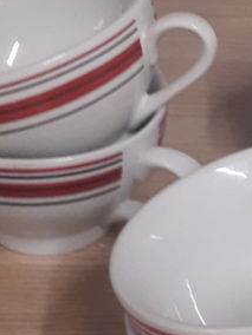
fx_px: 922
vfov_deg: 20.6
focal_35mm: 95
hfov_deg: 15.2
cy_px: 210
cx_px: 272
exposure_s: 1/25
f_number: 1.9
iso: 160
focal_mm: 3.6
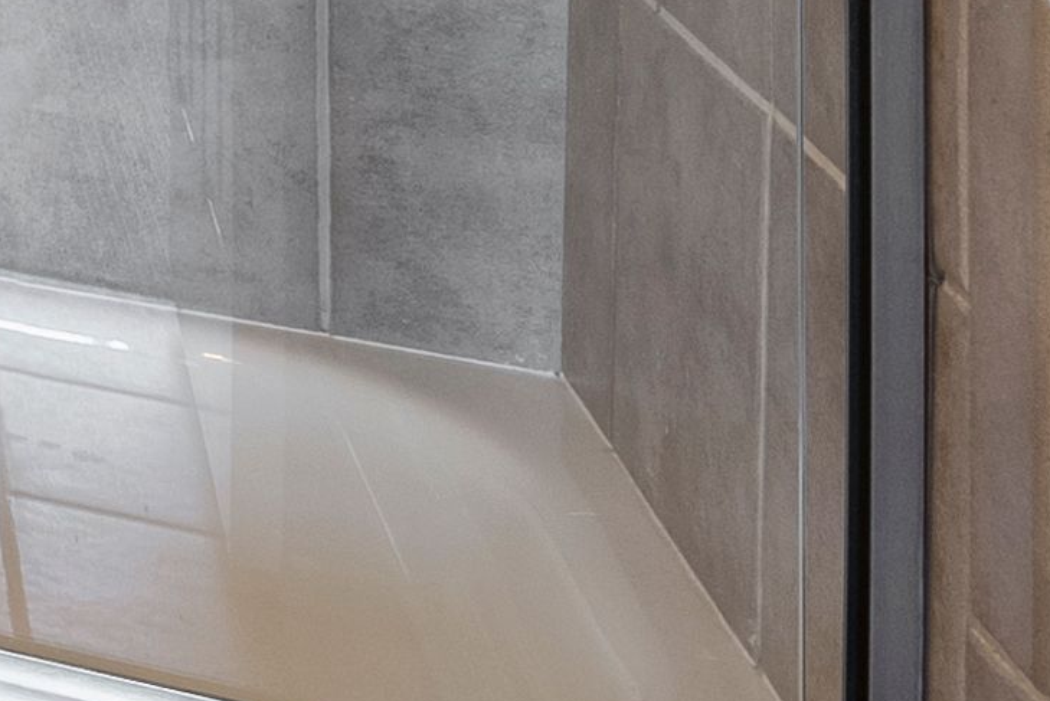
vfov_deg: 12.6
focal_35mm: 93
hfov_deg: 12.6
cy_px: -764
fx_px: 2714
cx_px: -1847
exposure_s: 1/4
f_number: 8
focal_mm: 16
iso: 640
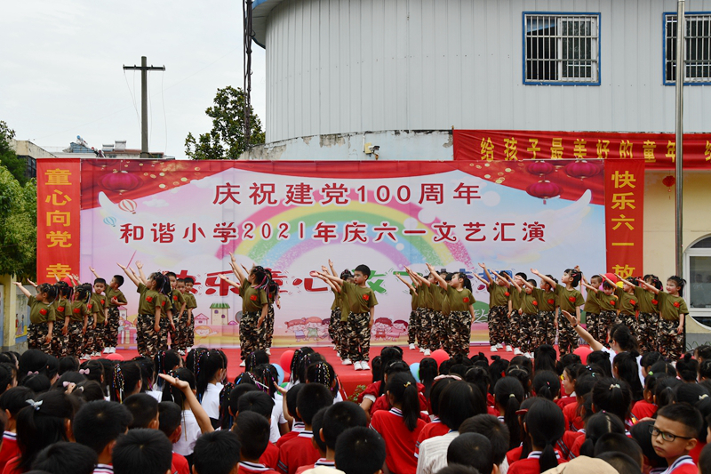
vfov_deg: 31.9
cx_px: 356
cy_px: 237
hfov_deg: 46.4
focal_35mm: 42
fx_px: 829
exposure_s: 1/250
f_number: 8
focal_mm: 28
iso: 110
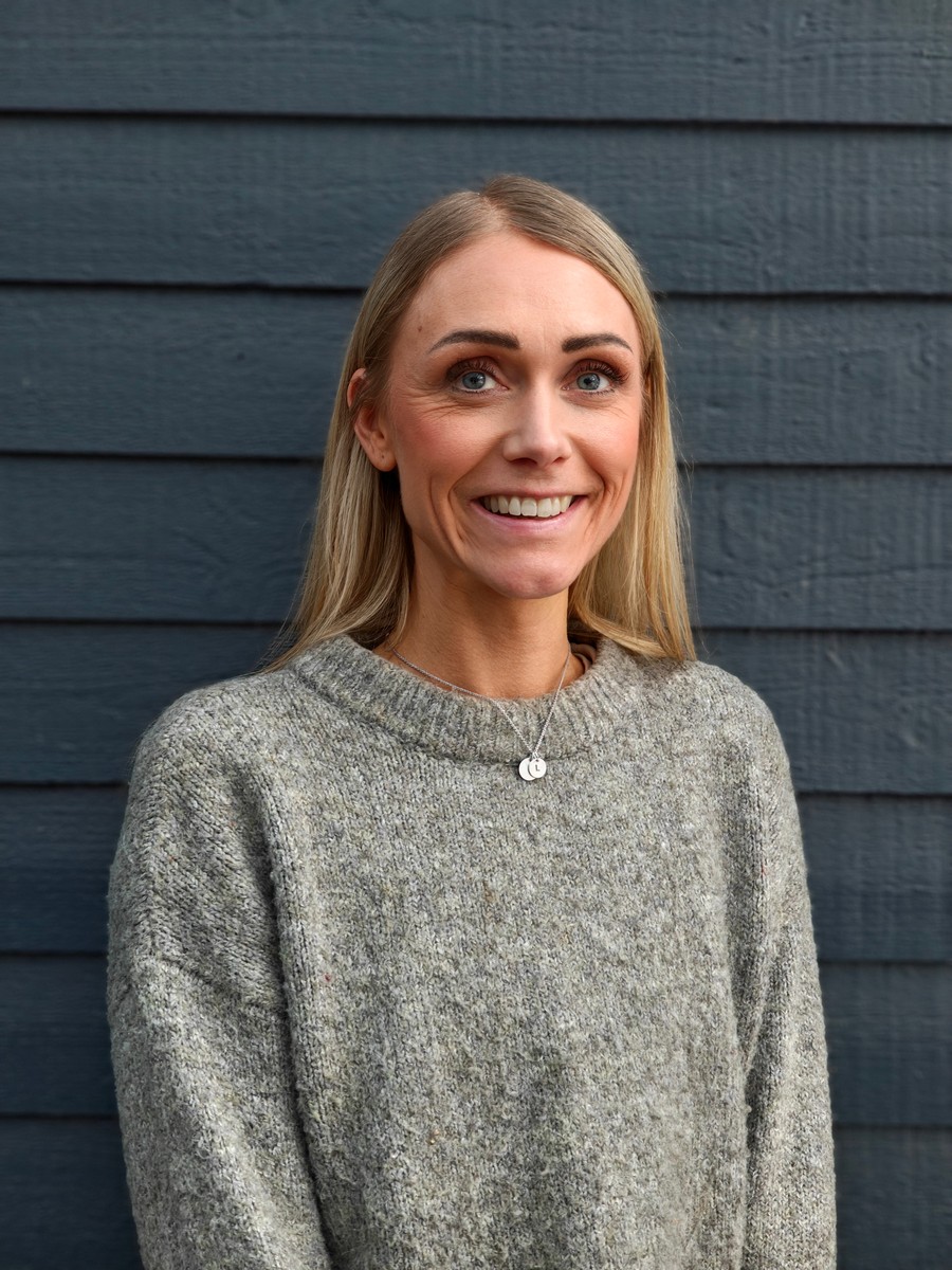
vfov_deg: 40.4
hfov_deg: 30.9
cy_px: 635
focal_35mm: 47
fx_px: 1723
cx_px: 476
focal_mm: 7.1
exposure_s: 1/50
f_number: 4.5
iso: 1000
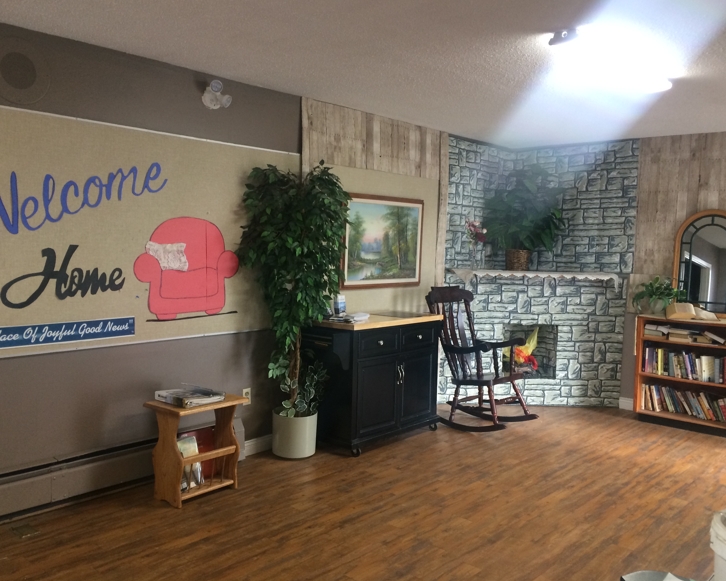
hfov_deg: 57.1
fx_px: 666
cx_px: 335
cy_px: 289
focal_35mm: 31
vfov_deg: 47.1
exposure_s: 1/30
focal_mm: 4.15
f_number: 2.2
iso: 100
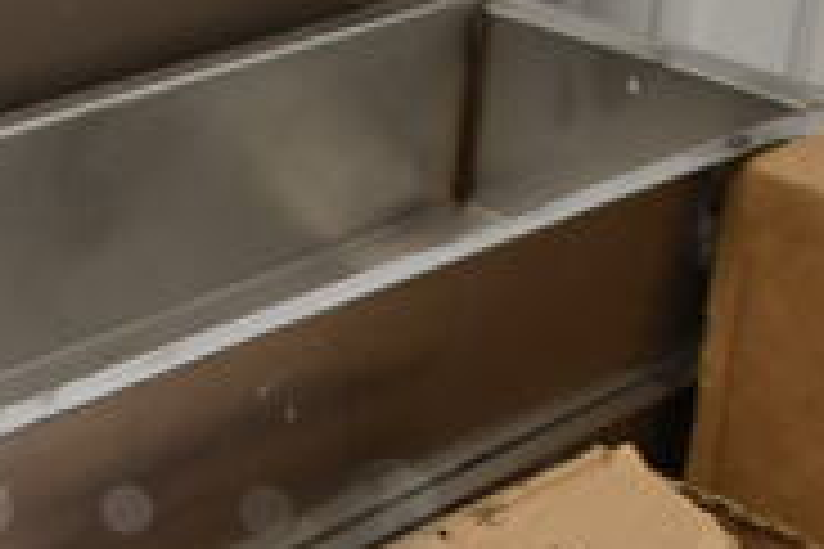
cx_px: 126
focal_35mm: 90
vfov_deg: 14.6
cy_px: 693
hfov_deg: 22.2
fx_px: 2060
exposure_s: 1/30
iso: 500
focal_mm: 18
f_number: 3.5
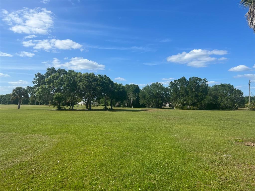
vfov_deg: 53.1
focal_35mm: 26
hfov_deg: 67.3
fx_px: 192
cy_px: 96
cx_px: 128
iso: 50
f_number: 1.5
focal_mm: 5.7
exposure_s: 1/4831
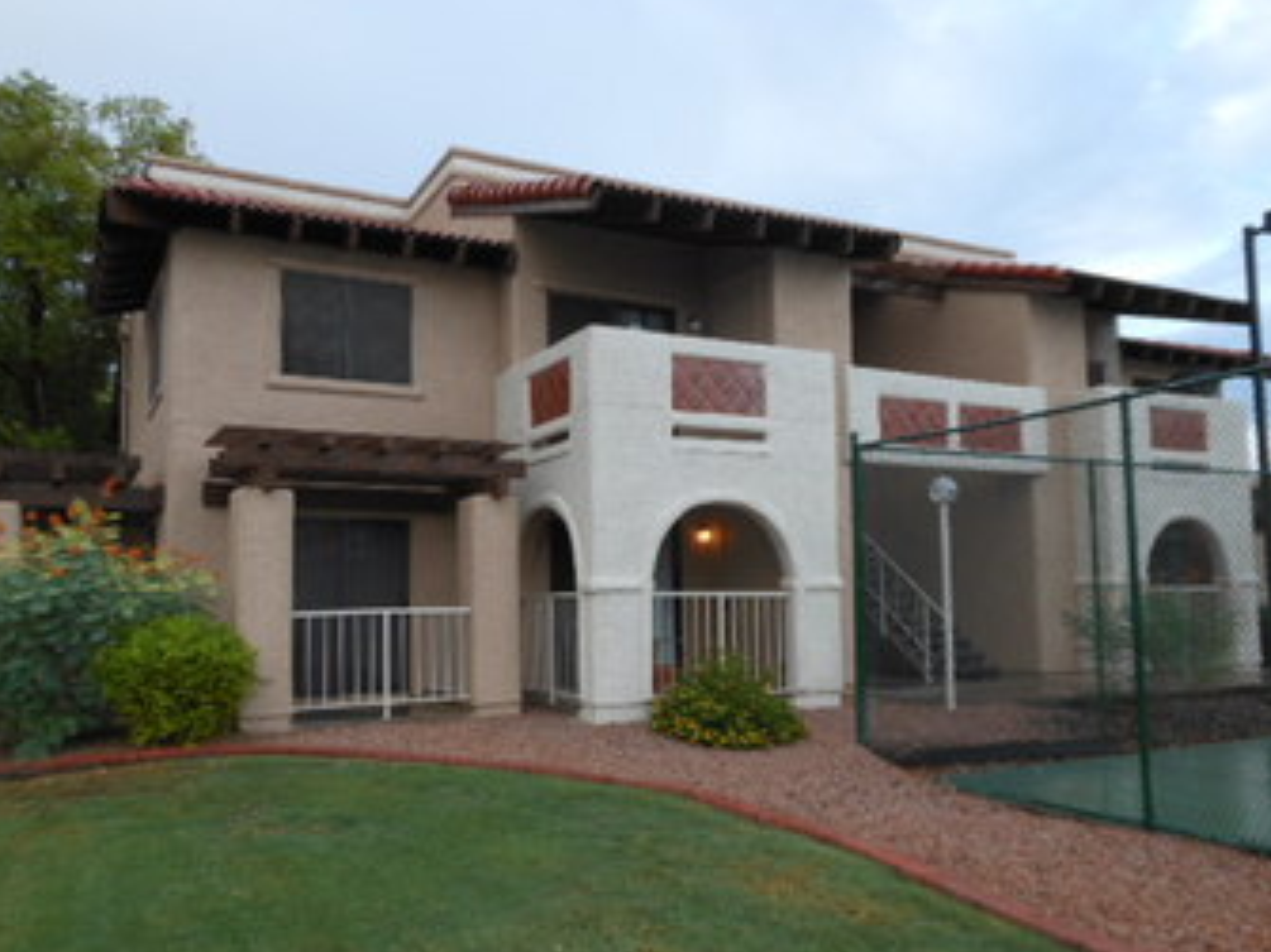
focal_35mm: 30
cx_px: 641
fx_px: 1101
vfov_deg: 46.8
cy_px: 478
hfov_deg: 60.0
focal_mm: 5.2
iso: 80
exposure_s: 1/100
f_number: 3.3
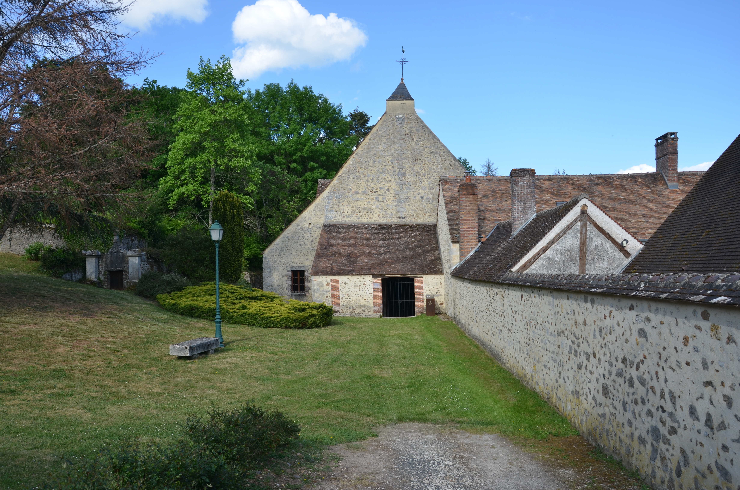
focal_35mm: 32
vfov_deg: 41.5
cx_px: 370
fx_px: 646
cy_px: 245
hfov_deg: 59.6
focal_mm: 21
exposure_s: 1/250
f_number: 8
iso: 125
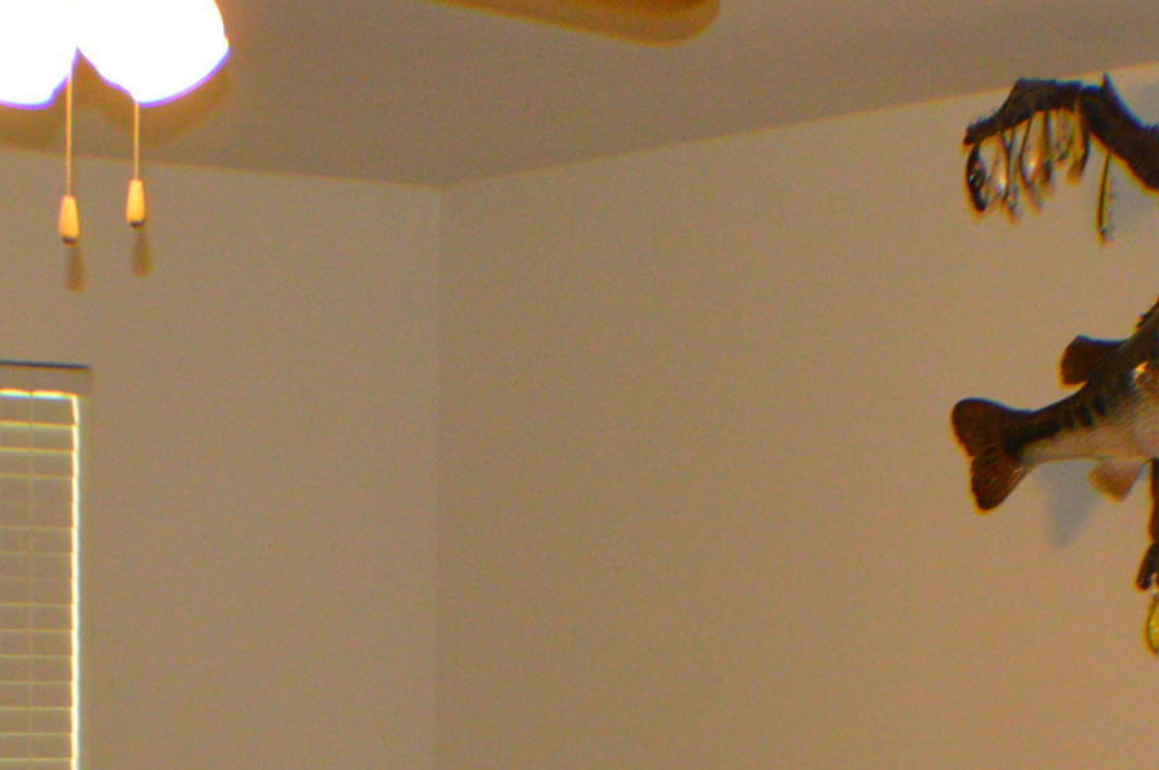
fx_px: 4534
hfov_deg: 14.6
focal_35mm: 141
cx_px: 570
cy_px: 909
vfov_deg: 9.6
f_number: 4.5
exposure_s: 1/60
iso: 1800
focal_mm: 28
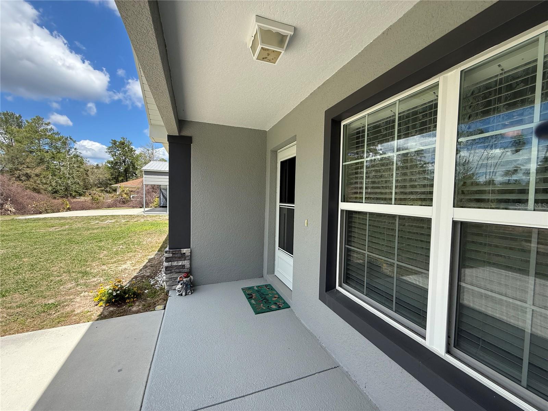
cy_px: 206
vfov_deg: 85.7
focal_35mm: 14
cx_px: 274
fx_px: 222
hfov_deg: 102.1
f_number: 2.2
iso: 64
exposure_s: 1/779
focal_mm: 2.22
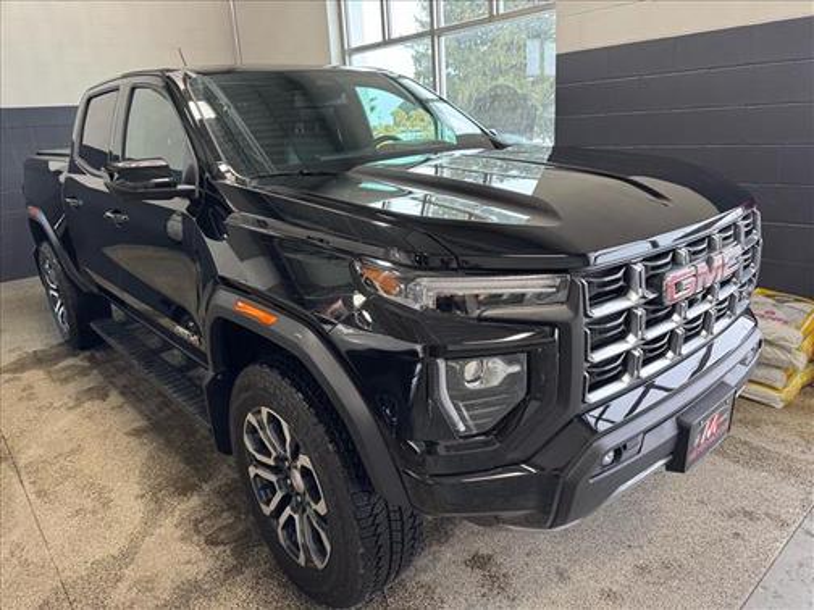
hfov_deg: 71.6
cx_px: 407
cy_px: 305
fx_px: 564
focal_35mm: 24
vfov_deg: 56.8
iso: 160
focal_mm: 6.76
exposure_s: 1/60
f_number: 1.78
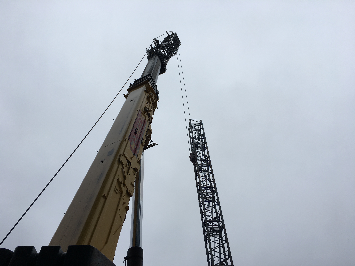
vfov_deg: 48.2
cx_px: 178
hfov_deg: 61.7
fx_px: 297
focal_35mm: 29
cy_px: 133
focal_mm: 4.15
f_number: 2.2
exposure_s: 1/291
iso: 25
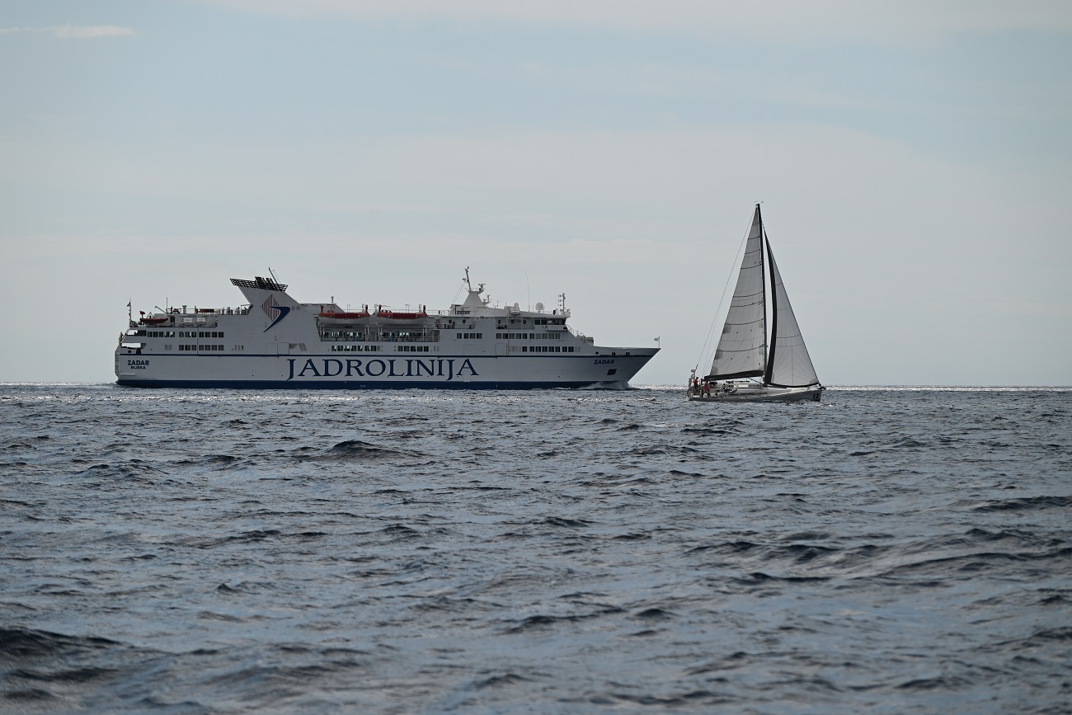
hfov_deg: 12.1
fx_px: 5062
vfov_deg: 8.1
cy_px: 358
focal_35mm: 170
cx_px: 536
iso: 100
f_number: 6.3
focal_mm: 170
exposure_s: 1/1250
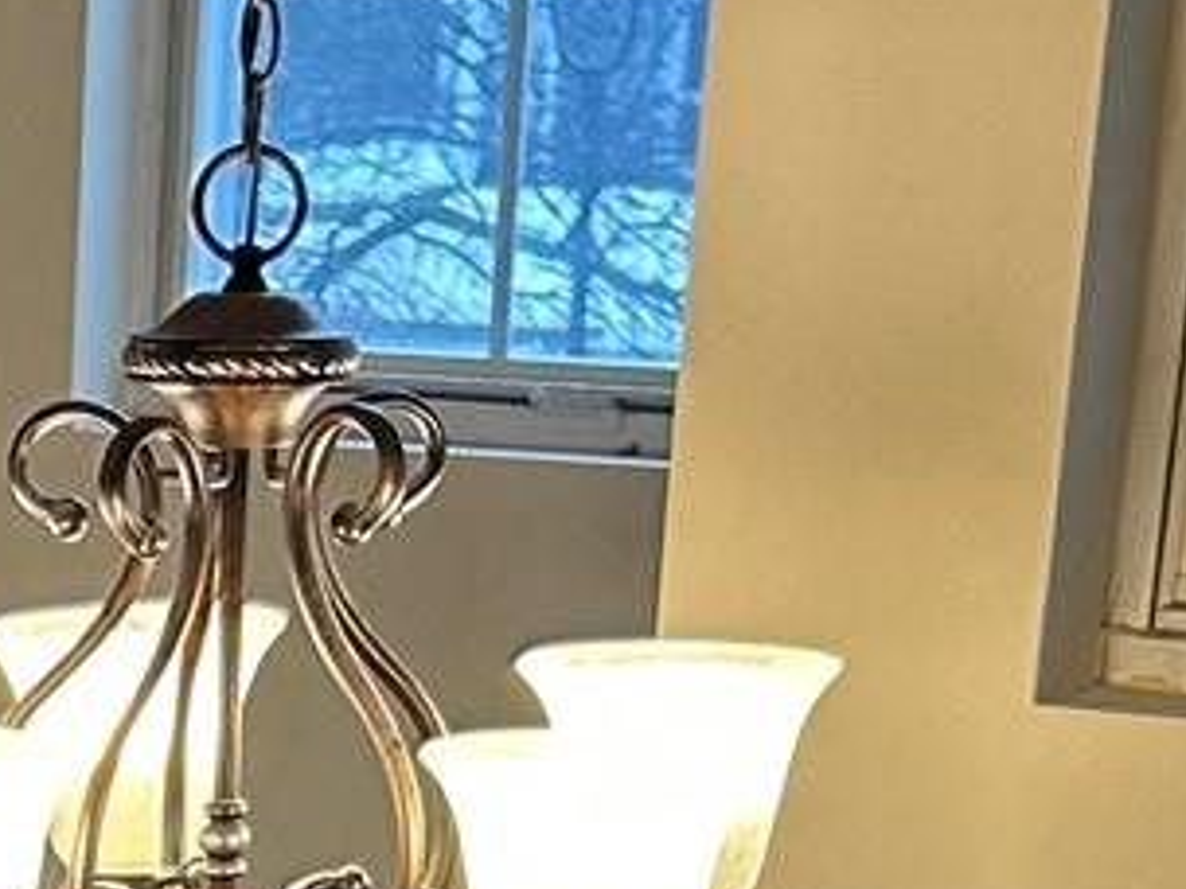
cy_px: 2070
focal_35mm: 175
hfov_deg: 10.9
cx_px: -554
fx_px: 5996
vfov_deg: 7.9
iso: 125
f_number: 1.5
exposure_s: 1/120
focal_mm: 5.7
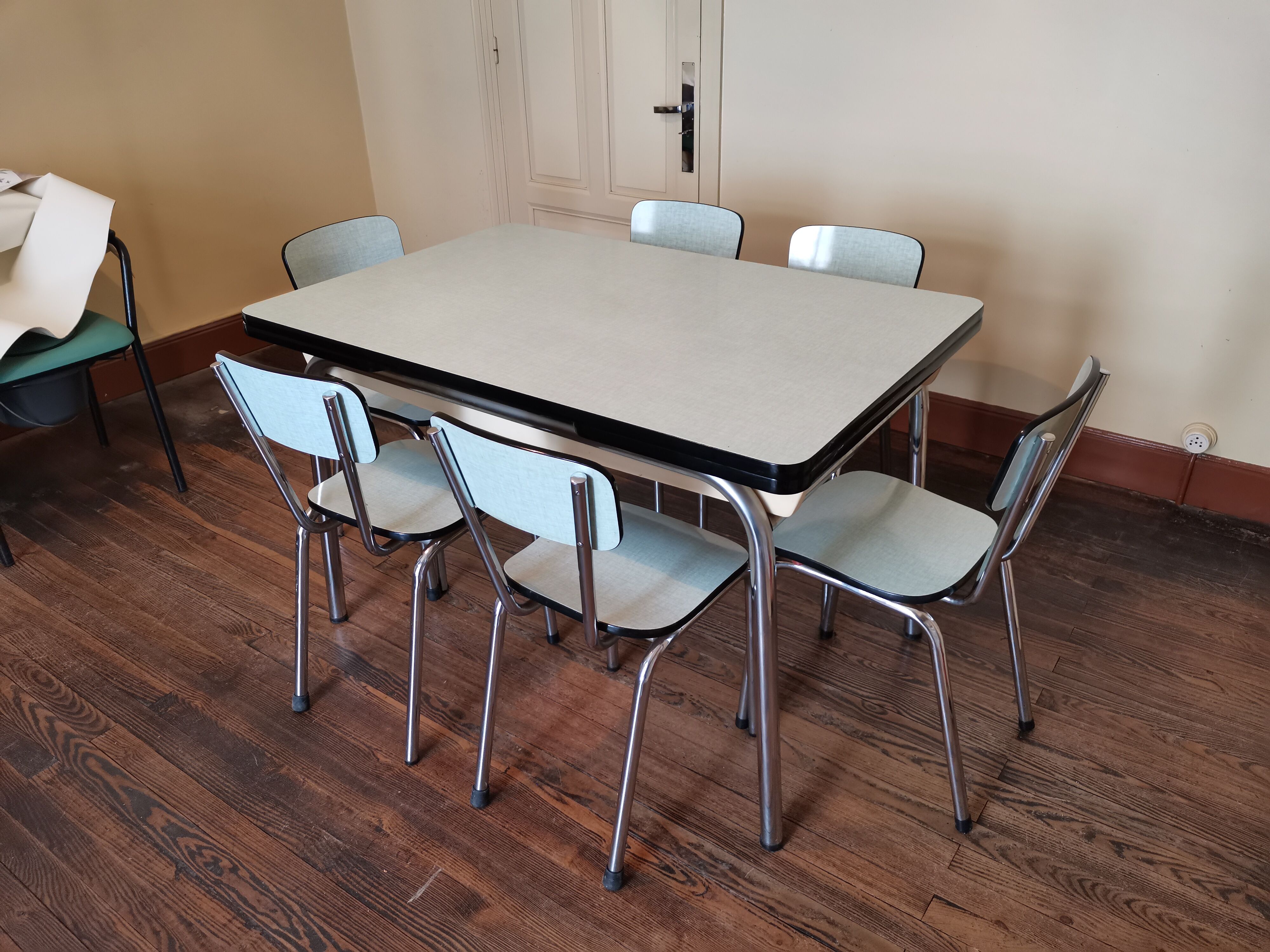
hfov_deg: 67.3
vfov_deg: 53.1
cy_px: 476
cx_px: 635
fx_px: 954
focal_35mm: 26
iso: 400
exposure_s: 1/50
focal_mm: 4.75
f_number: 1.8
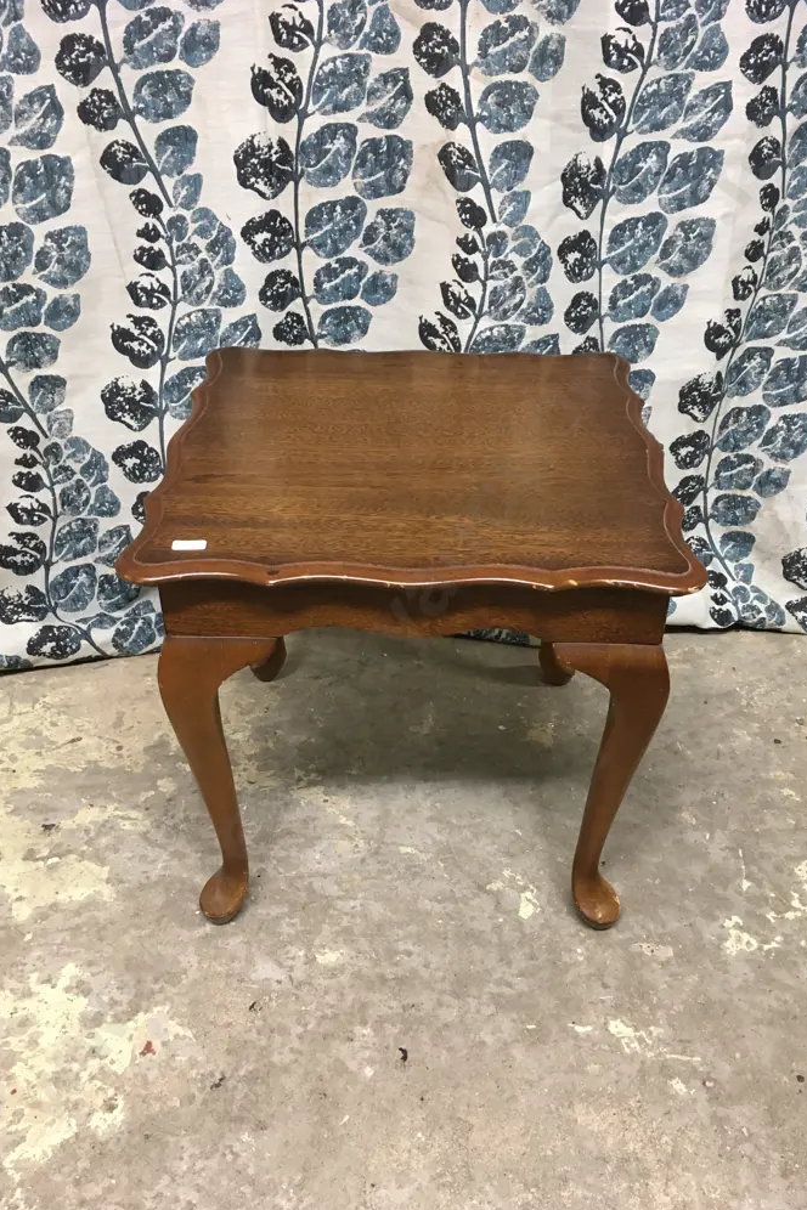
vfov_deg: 60.3
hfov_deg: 42.3
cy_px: 620
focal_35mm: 31
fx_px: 1042
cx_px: 406
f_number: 2.2
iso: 160
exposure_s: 1/33
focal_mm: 4.15
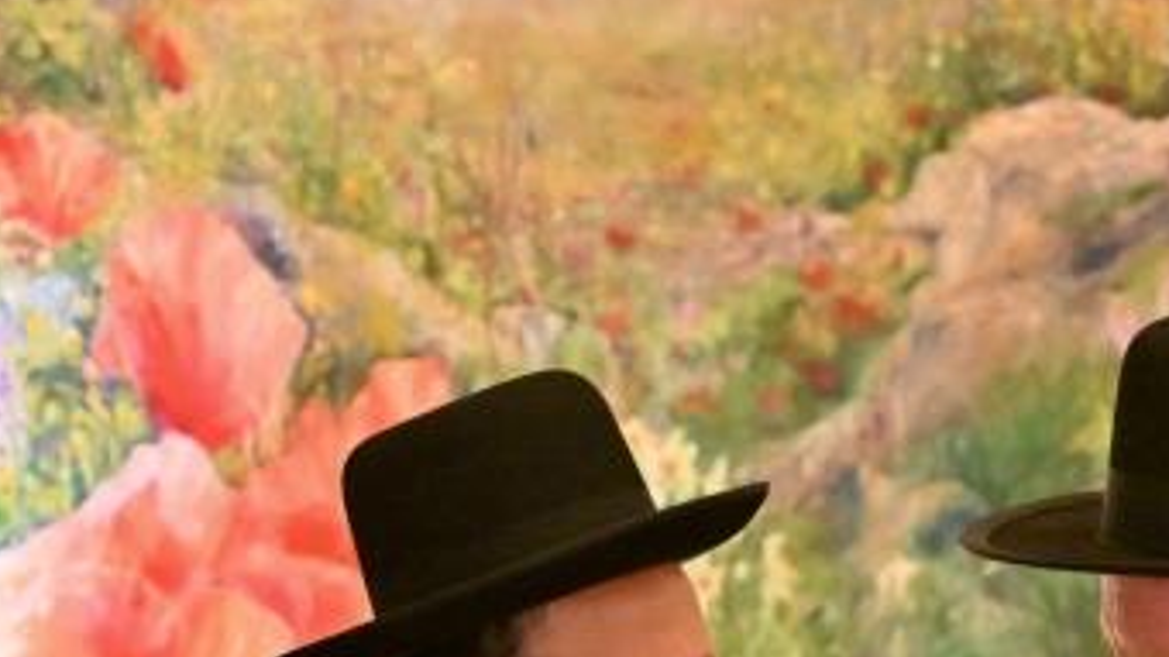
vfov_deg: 5.4
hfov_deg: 9.6
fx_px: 6941
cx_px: 963
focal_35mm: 224
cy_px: 1092
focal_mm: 71
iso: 2500
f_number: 4
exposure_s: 1/125
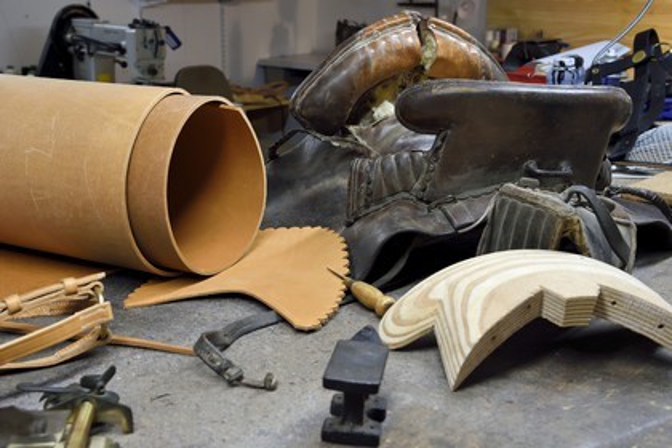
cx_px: 336
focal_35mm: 46
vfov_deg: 29.2
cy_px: 224
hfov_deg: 42.7
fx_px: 859
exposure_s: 1/50
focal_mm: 46
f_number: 8
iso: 1600
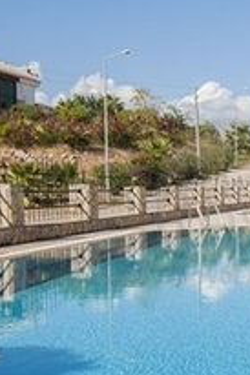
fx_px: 657
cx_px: 378
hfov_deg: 18.9
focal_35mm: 63
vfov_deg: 31.9
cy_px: 206
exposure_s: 1/60
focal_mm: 18
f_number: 13
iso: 200
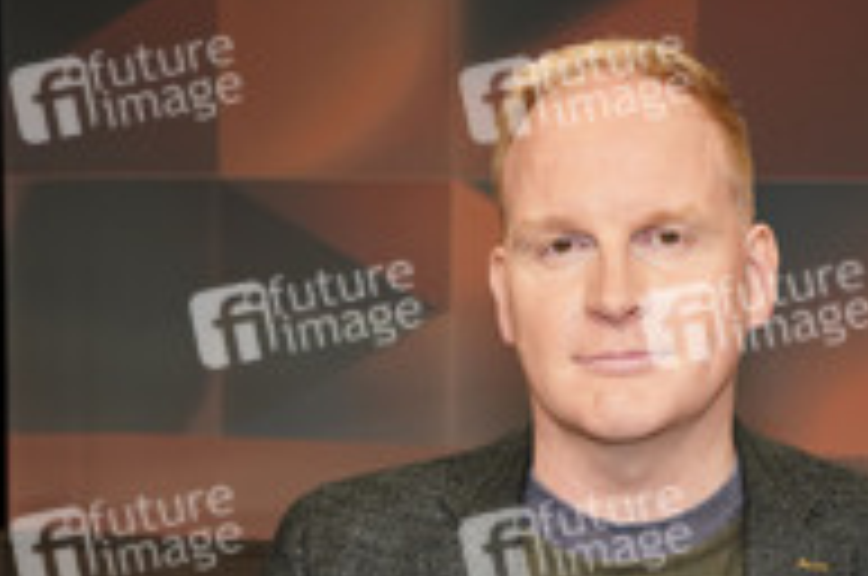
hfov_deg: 24.6
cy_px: 652
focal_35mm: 82
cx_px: 636
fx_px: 1974
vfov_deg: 16.1
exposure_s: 1/125
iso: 2000
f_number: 5.6
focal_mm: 35
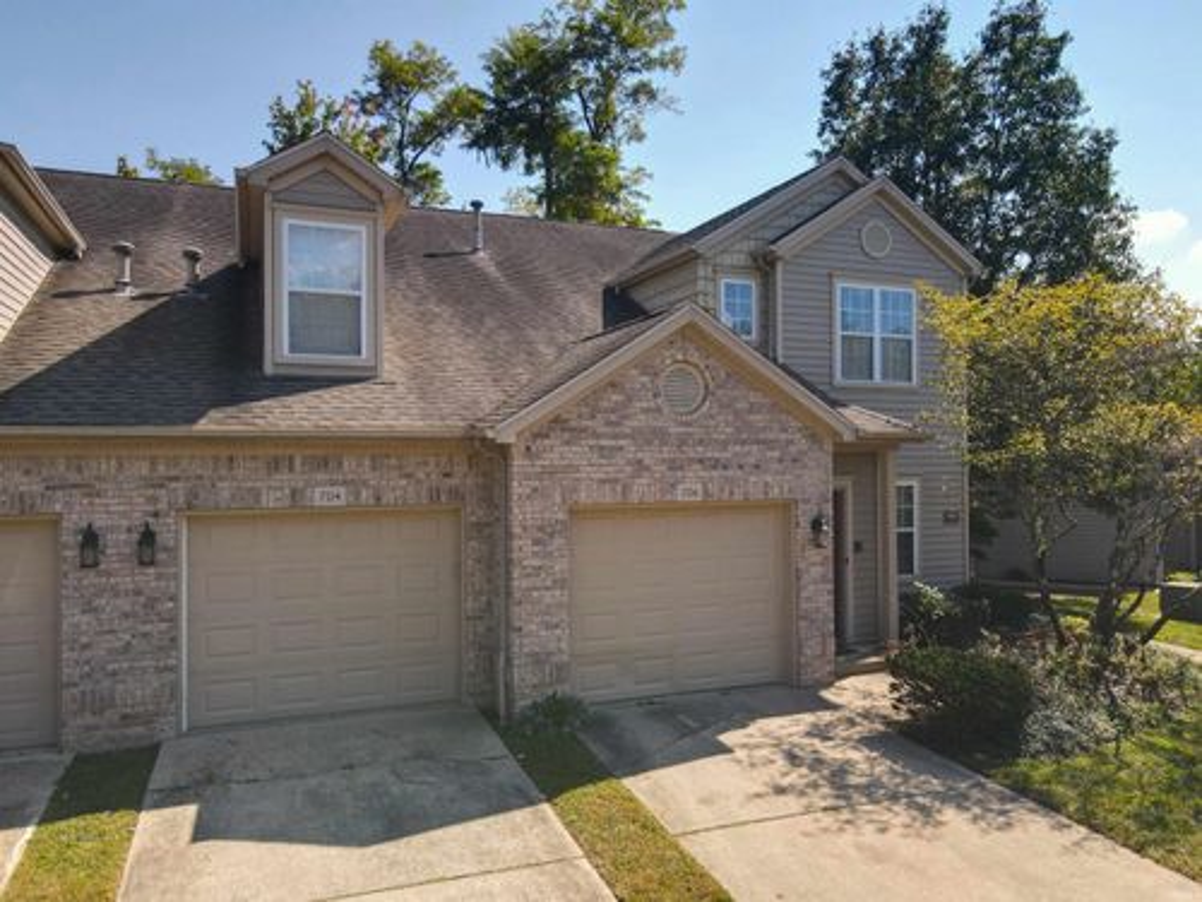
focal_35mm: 24
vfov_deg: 56.8
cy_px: 451
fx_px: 833
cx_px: 601
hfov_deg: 71.6
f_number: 2.8
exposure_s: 1/400
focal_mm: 4.5
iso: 100
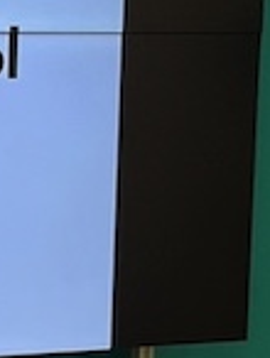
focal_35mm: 182
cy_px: 463
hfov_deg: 7.3
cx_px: -523
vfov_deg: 10.6
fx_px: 1887
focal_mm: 5.1
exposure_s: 1/96
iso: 40
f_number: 1.6
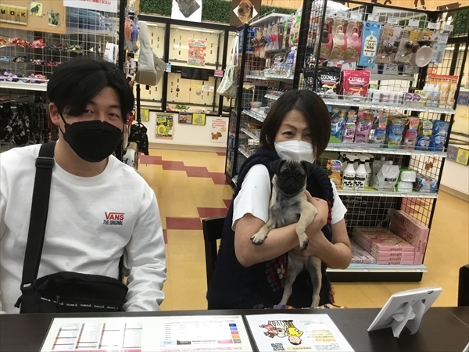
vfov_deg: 45.4
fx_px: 420
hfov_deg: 58.4
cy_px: 176
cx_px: 234
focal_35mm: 31
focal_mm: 3.3
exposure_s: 1/30
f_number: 2.4
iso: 40
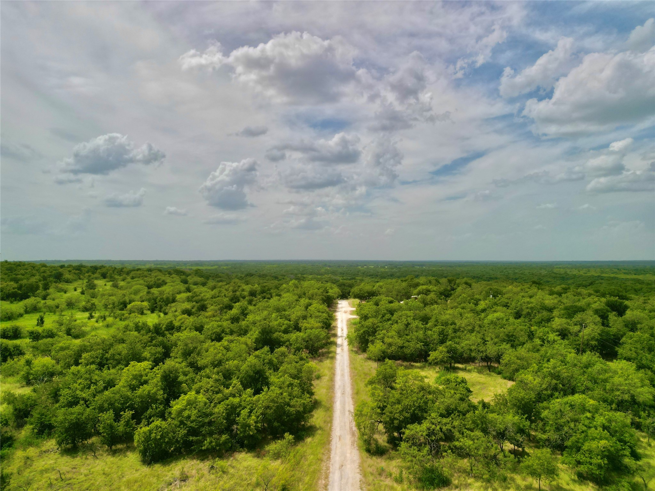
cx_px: 328
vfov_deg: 56.8
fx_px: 454
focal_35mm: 24
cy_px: 246
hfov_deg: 71.6
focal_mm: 6.72
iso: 100
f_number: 1.7
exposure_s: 1/2500
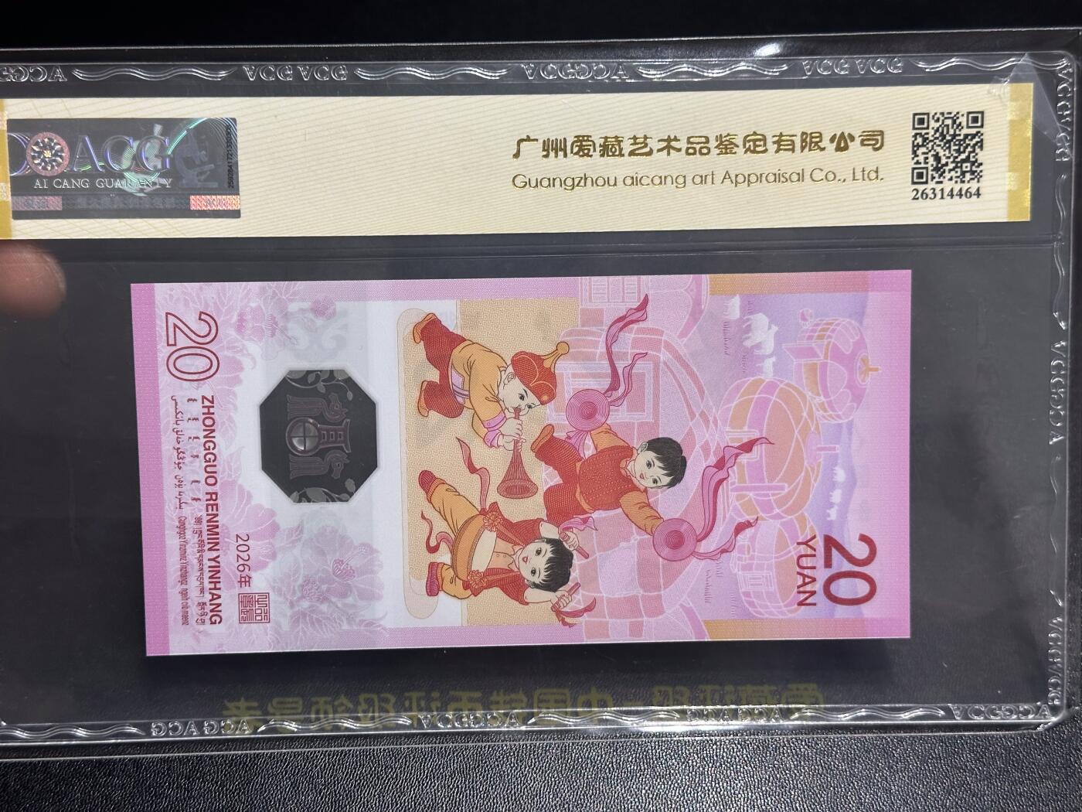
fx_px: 1500
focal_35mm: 48
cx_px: 541
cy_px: 406
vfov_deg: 30.3
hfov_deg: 39.7
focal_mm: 6.86
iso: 125
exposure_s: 1/50
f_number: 1.78
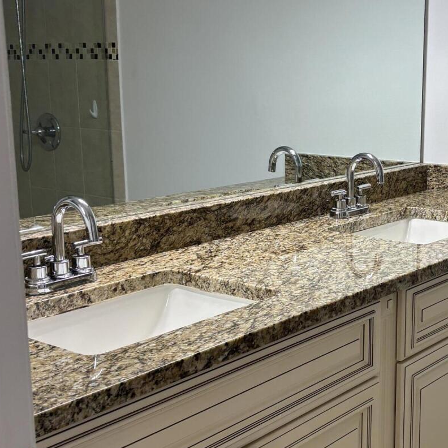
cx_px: 344
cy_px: 249
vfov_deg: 29.5
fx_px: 849
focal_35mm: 58
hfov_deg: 29.0
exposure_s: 1/120
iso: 64
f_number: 1.6
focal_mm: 5.96
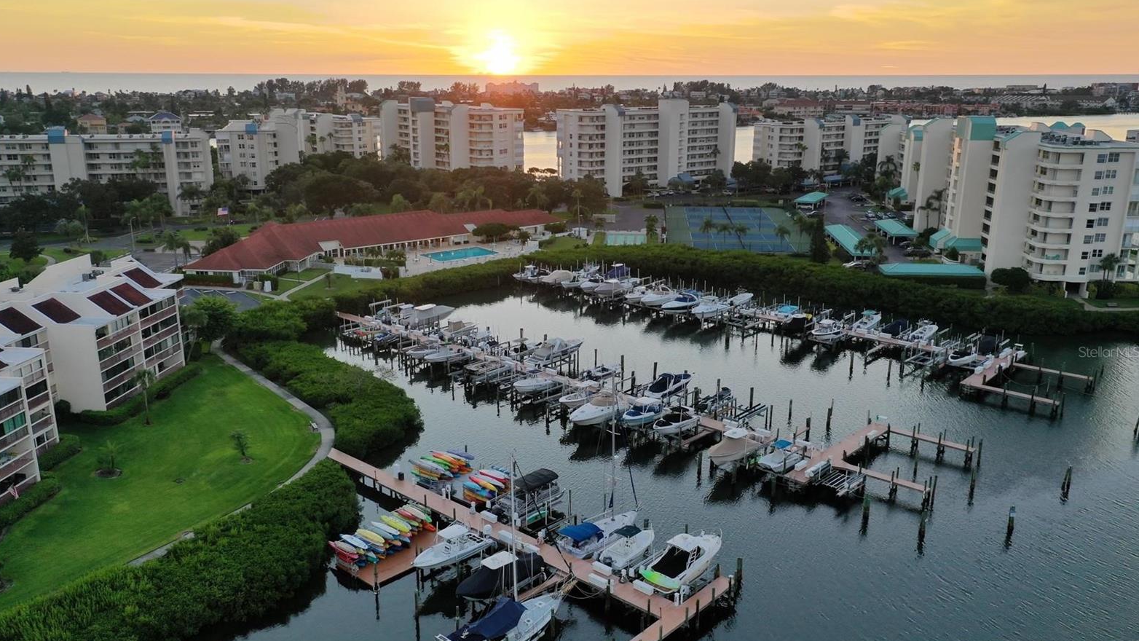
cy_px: 352
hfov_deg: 64.3
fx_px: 906
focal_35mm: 30
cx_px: 561
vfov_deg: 38.9
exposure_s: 1/80
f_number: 4
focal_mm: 10.26
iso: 100
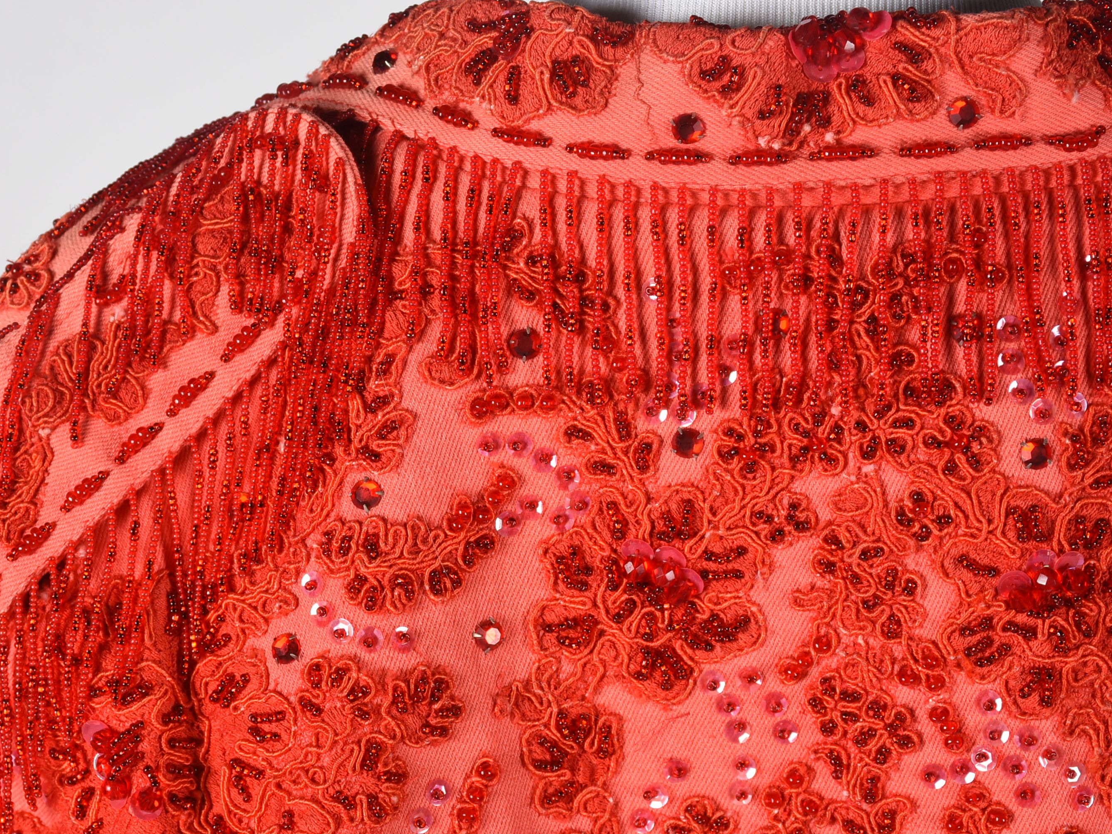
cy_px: 417
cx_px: 497
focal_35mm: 91
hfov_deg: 21.5
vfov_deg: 16.2
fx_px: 2923
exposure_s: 1/125
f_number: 11
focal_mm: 56
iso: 200
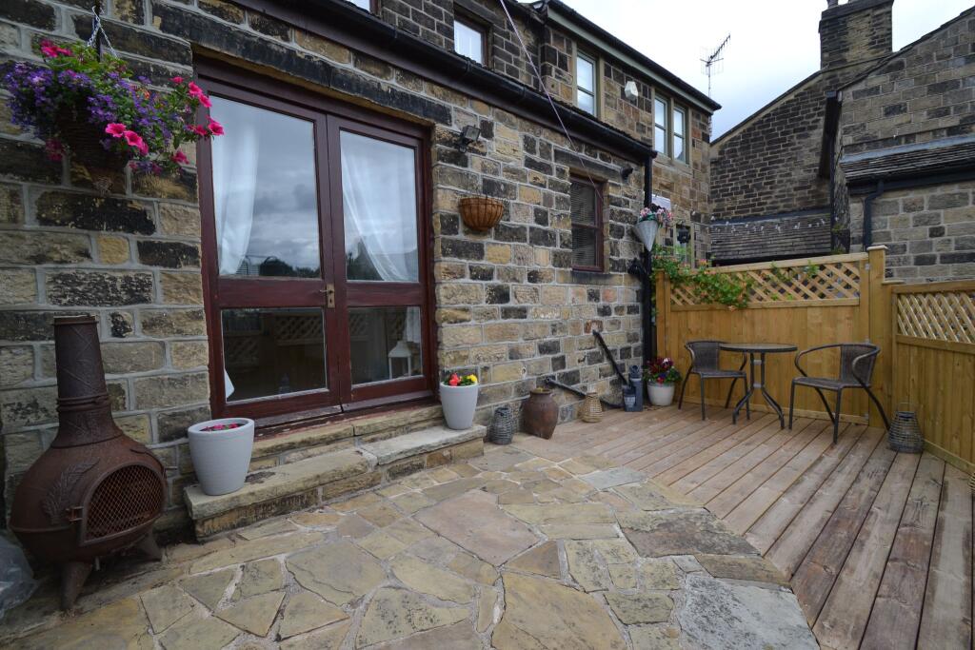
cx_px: 488
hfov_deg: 100.4
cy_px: 325
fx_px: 406
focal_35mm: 15
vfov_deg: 77.3
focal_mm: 10
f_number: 5.6
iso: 100
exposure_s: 1/125
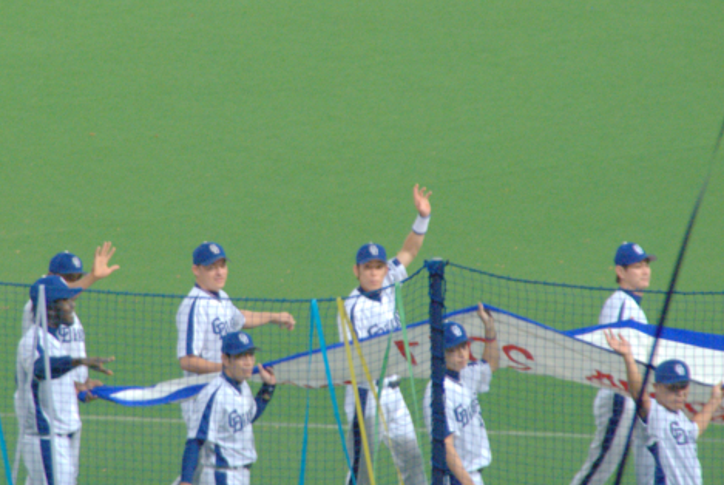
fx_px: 10310
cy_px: 241
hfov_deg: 4.0
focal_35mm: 512
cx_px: 304
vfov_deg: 2.7
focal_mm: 200
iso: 1600
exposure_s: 1/80
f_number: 6.3
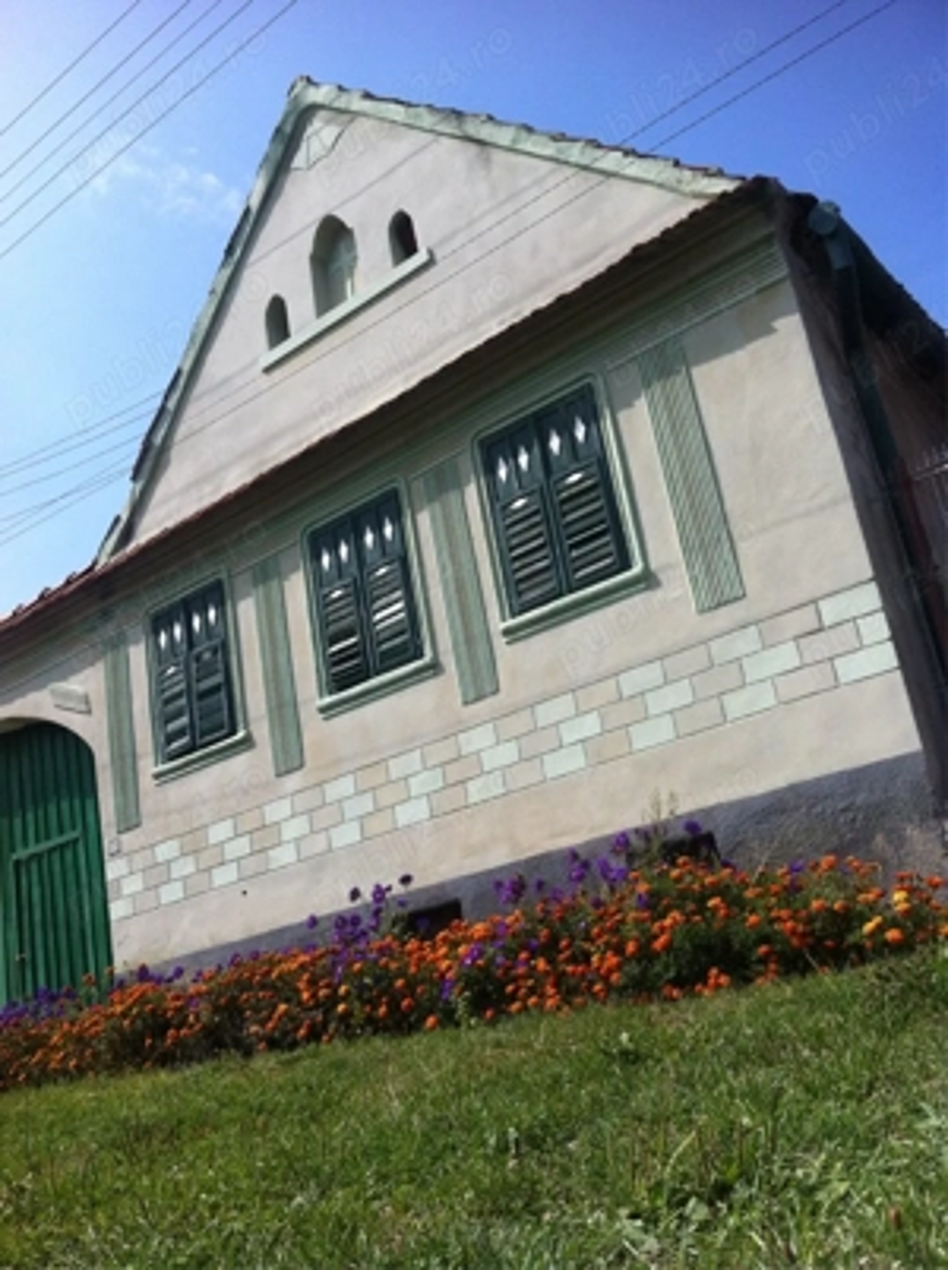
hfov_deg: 40.6
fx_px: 1282
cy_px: 635
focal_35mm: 35
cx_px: 474
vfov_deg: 52.7
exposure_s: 1/1508
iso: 80
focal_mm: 3.85
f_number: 2.8
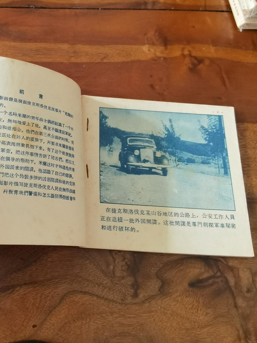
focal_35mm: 36
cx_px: 117
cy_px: 121
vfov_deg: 50.6
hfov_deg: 39.6
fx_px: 356
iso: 160
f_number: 2.2
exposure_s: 1/60
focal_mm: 2.26
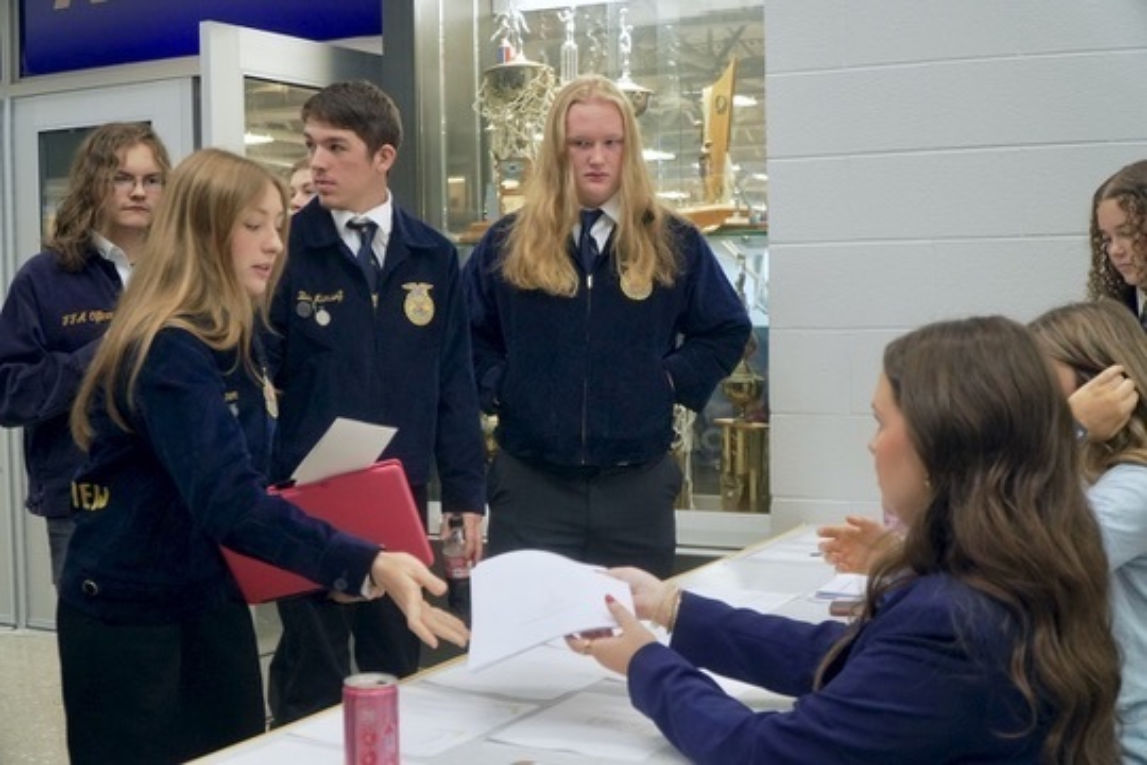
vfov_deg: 30.8
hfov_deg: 45.0
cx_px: 574
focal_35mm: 44
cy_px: 382
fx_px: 1386
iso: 2000
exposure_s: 1/250
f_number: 4
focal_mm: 29
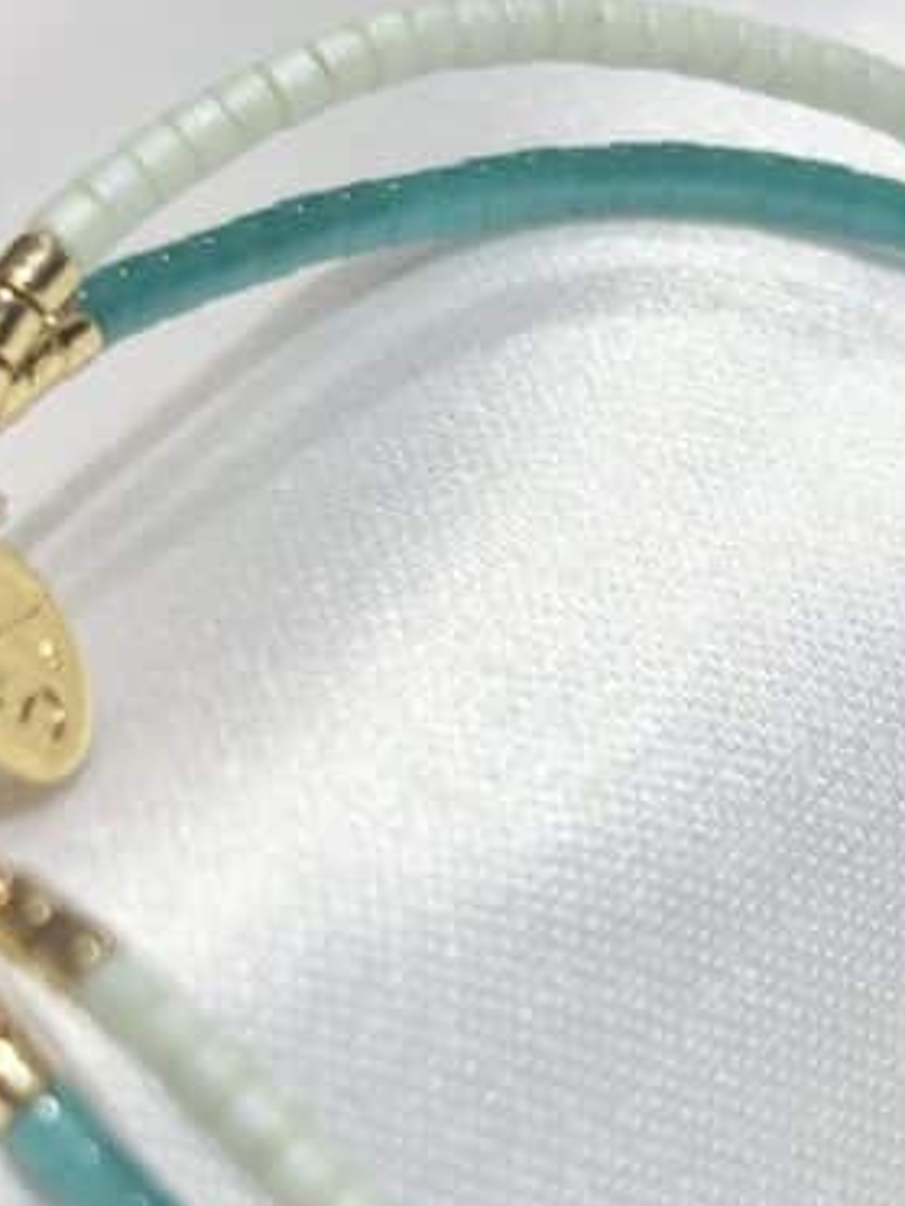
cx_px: 999
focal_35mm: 143
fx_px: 4985
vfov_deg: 13.8
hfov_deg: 10.3
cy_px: 827
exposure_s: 1/297
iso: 32
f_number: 1.6
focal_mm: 5.96
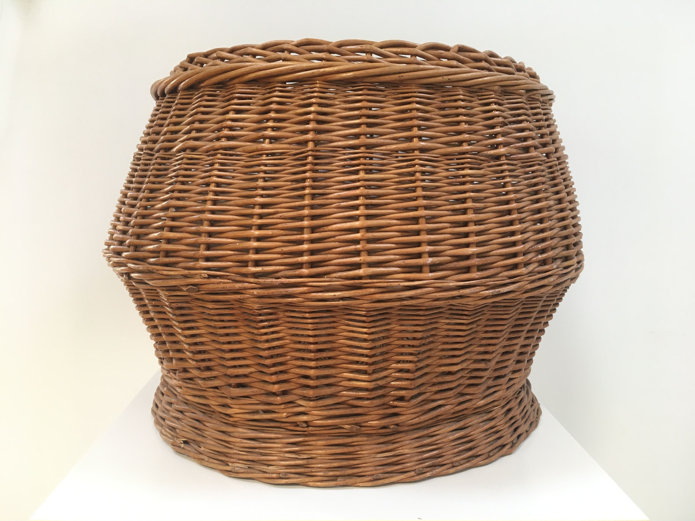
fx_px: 582
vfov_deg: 48.2
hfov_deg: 61.7
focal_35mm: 29
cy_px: 260
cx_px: 348
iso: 80
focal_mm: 4.15
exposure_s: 1/33
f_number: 2.2
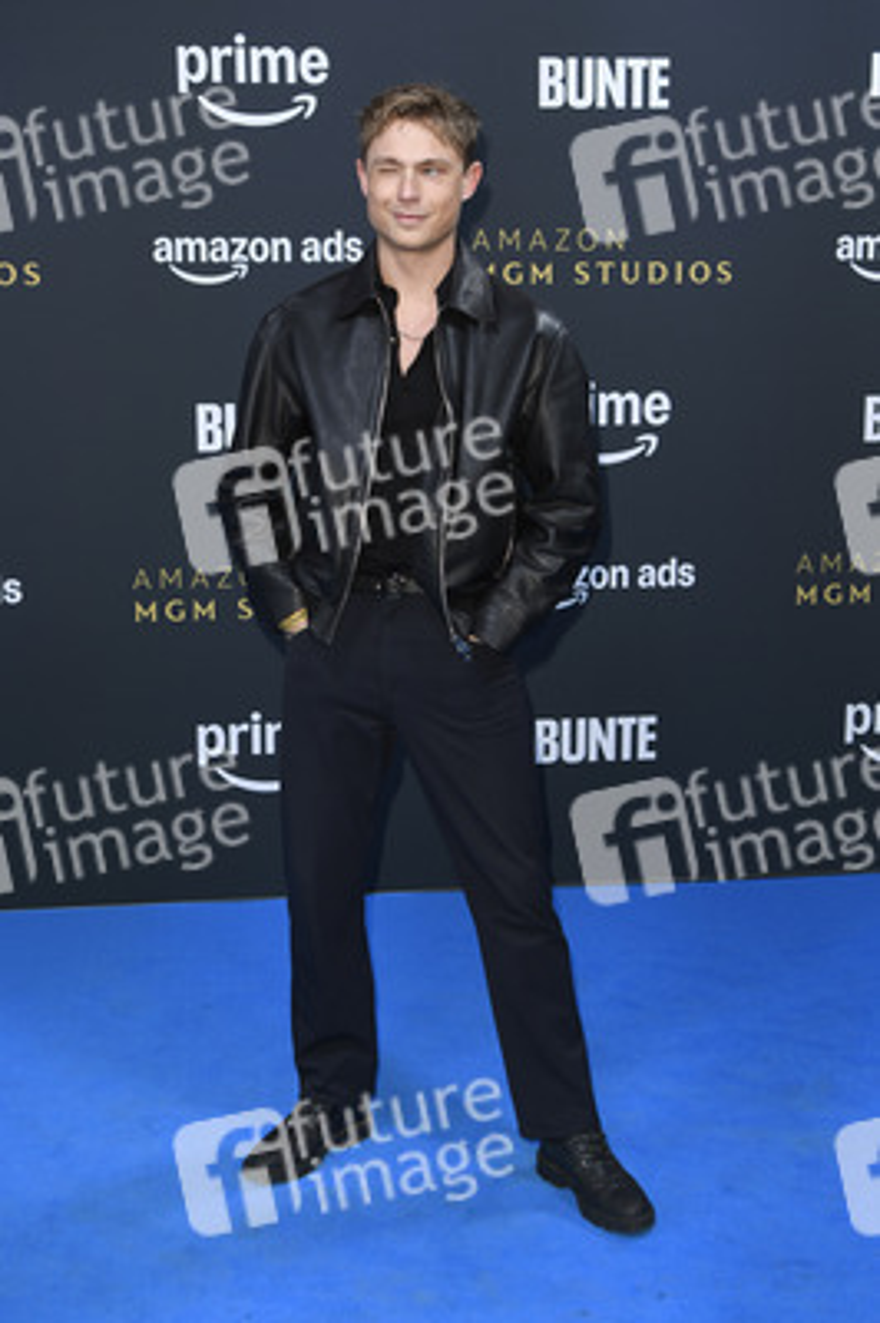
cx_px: 440
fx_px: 1396
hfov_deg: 35.0
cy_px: 662
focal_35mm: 38
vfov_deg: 50.7
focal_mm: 38
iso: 400
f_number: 4
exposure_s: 1/500
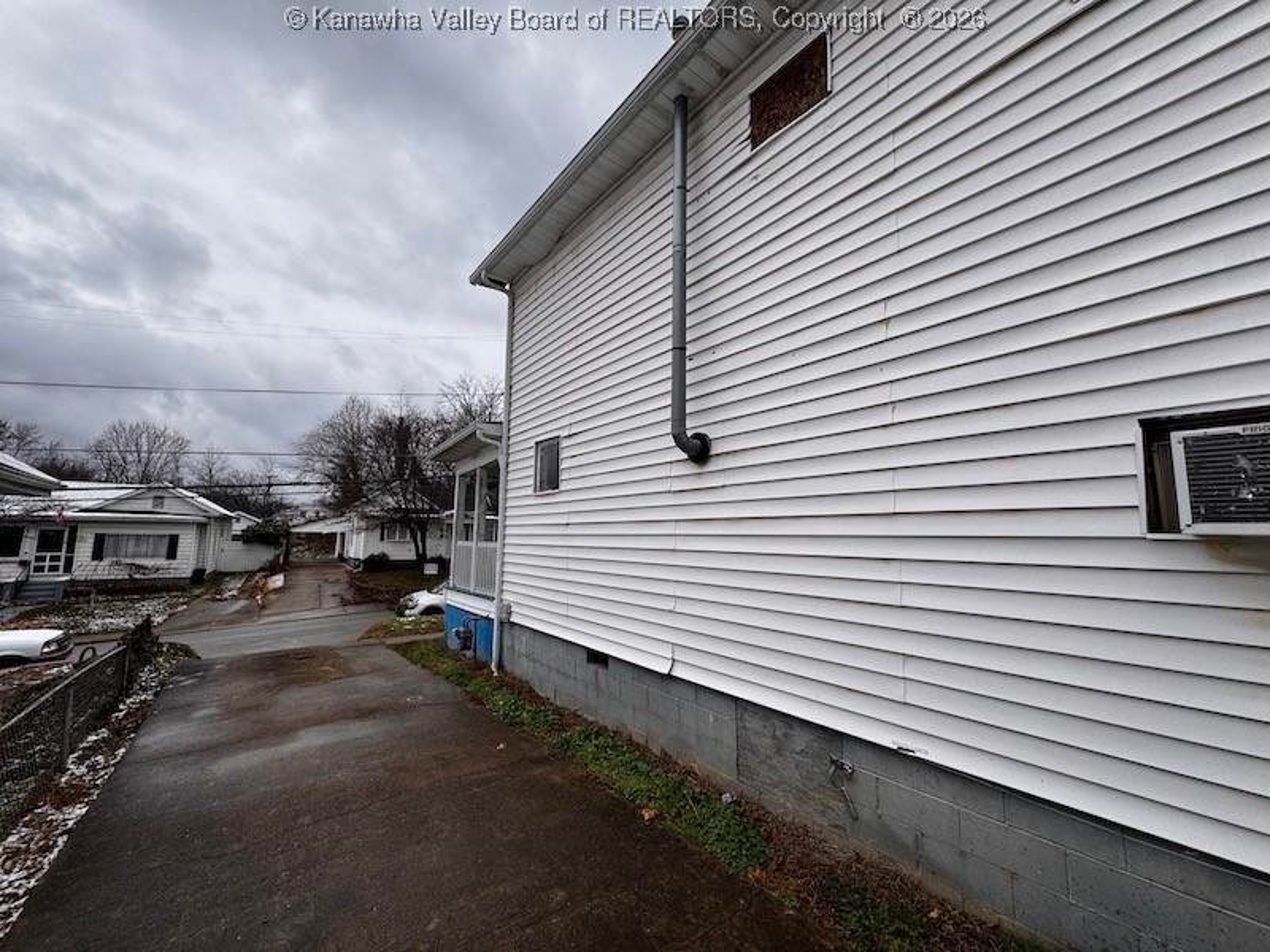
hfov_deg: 102.1
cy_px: 476
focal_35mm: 14
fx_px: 514
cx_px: 635
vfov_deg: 85.7
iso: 50
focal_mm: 2.22
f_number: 2.2
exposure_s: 1/849
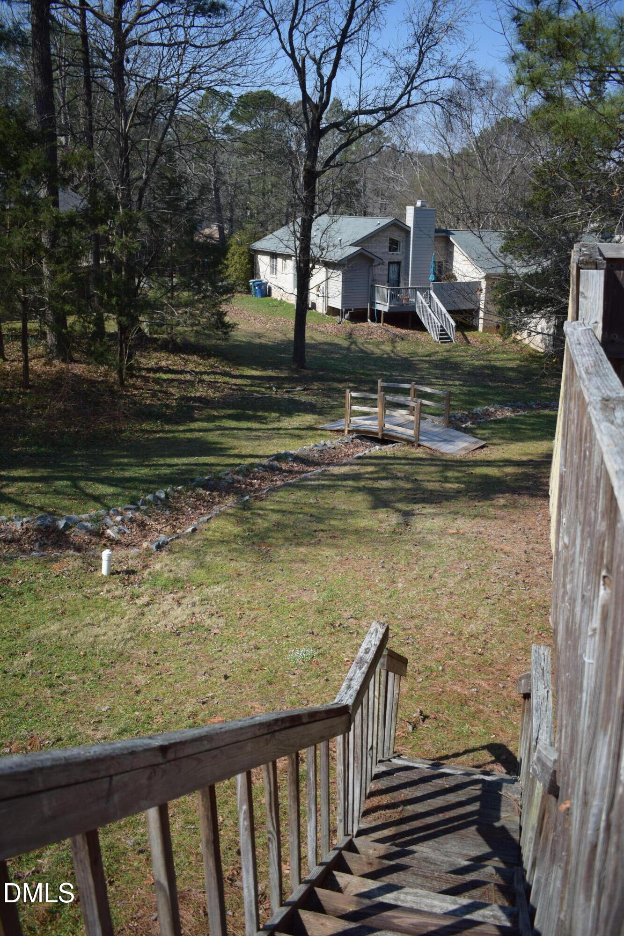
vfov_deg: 61.9
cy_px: 468
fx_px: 780
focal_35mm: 30
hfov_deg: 43.6
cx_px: 312
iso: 200
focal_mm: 20
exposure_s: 1/1250
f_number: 3.8
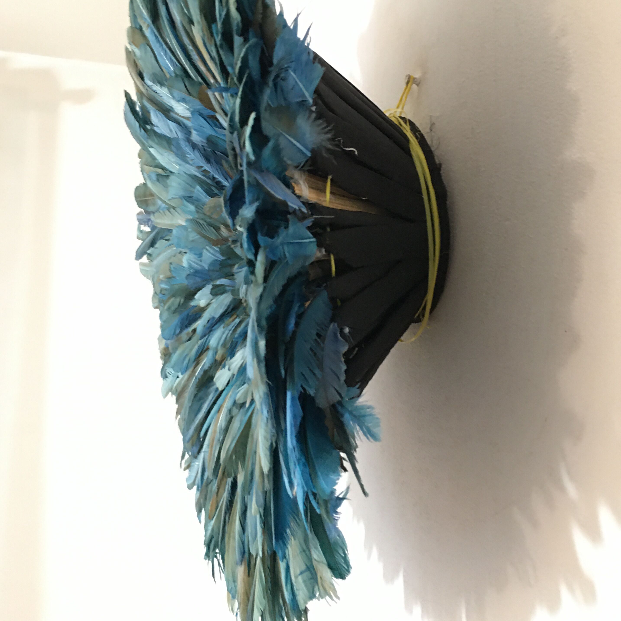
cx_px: 296
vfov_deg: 45.9
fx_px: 731
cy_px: 261
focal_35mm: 36
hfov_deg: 46.0
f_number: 2.2
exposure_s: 1/10
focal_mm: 4.15
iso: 80
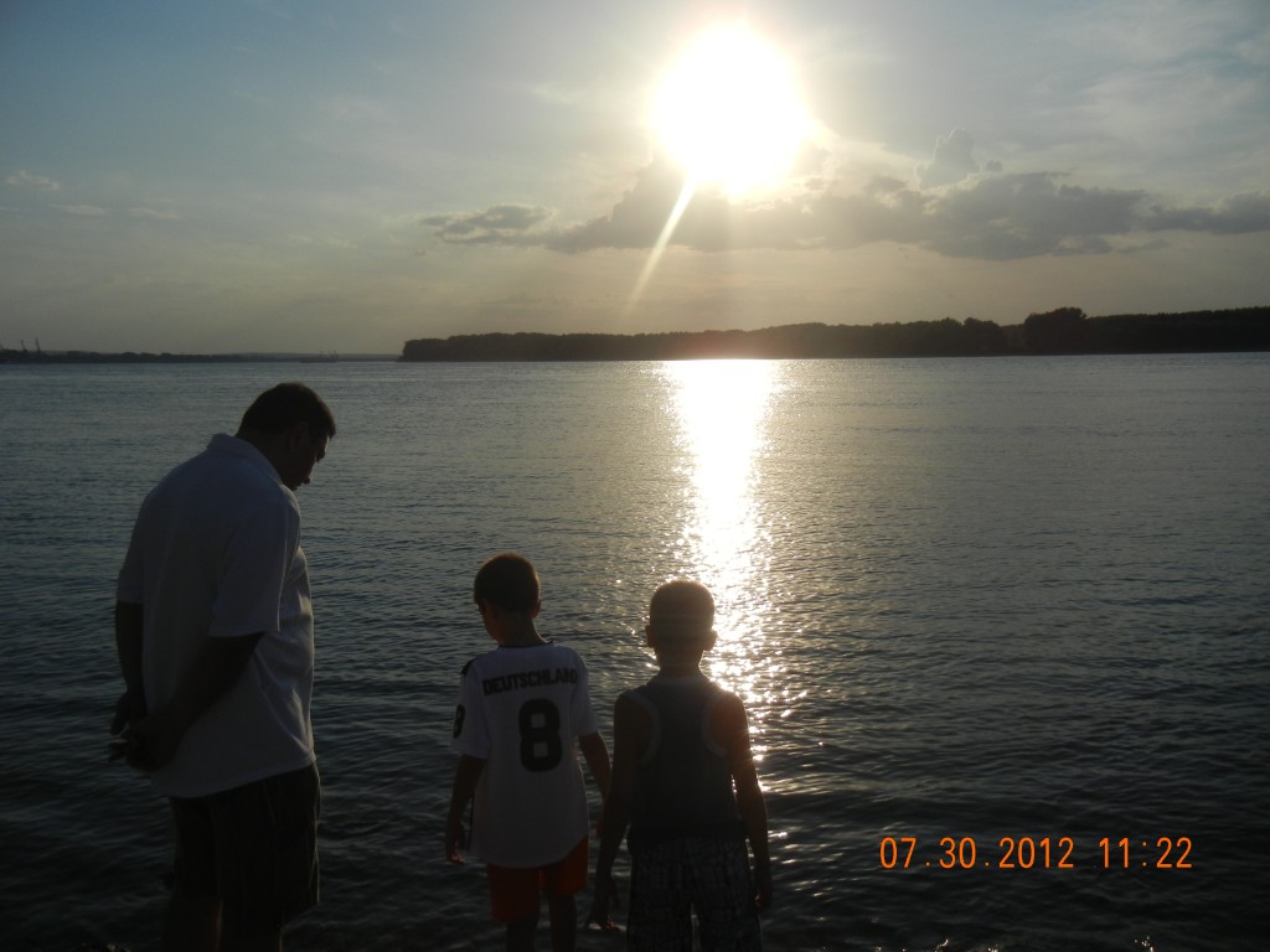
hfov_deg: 60.0
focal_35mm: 30
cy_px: 476
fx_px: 1101
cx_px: 635
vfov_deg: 46.8
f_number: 7
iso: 160
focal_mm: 5.4
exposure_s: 1/1613
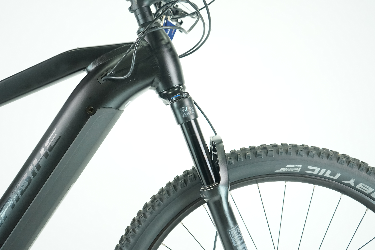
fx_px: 375
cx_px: 188
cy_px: 125
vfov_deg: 36.9
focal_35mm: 36
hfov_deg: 53.1
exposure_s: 1/200
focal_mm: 36
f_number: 5
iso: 3200
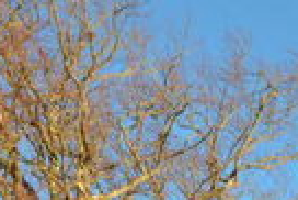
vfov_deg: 10.7
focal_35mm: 108
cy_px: 496
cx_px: 458
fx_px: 895
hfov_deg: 17.0
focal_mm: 14
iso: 320
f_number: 9
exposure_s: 1/250
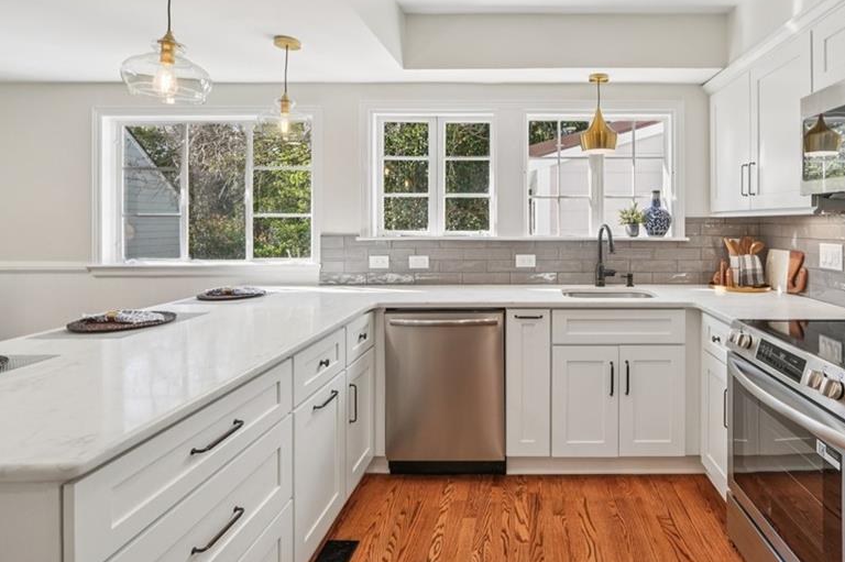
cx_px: 527
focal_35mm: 20
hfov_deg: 82.5
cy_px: 224
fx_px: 469
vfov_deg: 61.3
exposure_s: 1/30
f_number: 8
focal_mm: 10
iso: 125
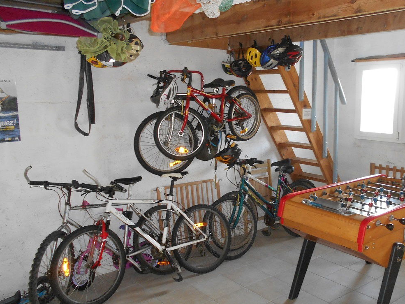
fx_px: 398
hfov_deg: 53.3
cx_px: 255
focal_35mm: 34
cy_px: 158
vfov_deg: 41.8
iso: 280
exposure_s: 1/25
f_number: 3.2
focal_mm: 4.6
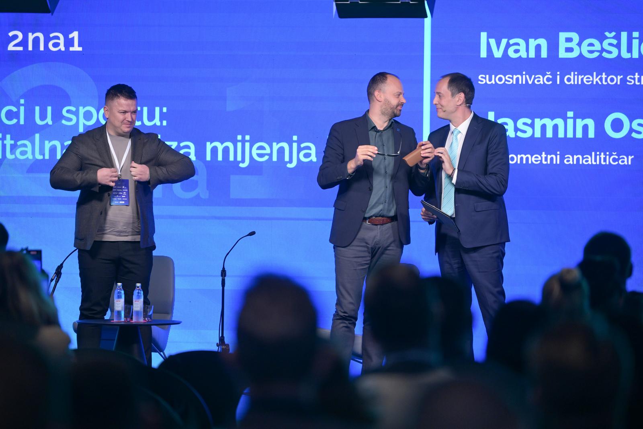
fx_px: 3572
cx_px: 322
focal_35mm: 200
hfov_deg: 10.3
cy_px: 214
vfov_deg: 6.9
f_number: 2.8
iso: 1600
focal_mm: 200
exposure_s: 1/200
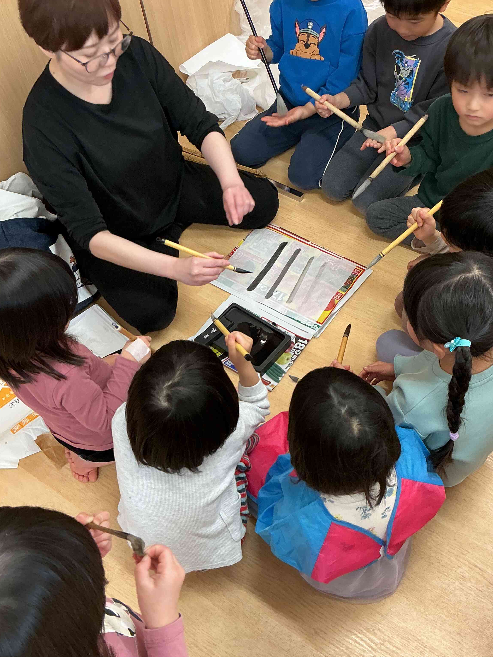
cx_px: 273
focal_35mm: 38
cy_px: 332
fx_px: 722
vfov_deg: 49.0
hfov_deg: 37.7
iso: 64
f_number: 1.8
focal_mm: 3
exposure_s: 1/60
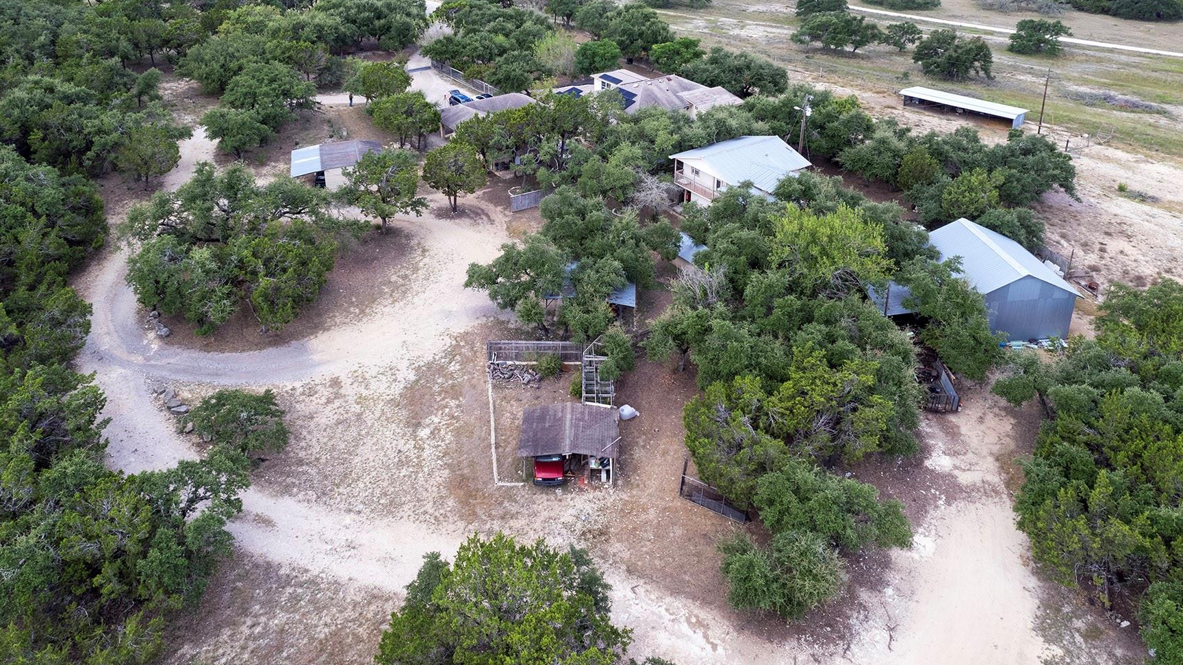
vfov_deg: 47.7
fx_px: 753
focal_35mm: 24
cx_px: 578
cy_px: 343
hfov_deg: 76.3
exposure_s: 1/30
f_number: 2.8
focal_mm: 8.38
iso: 110
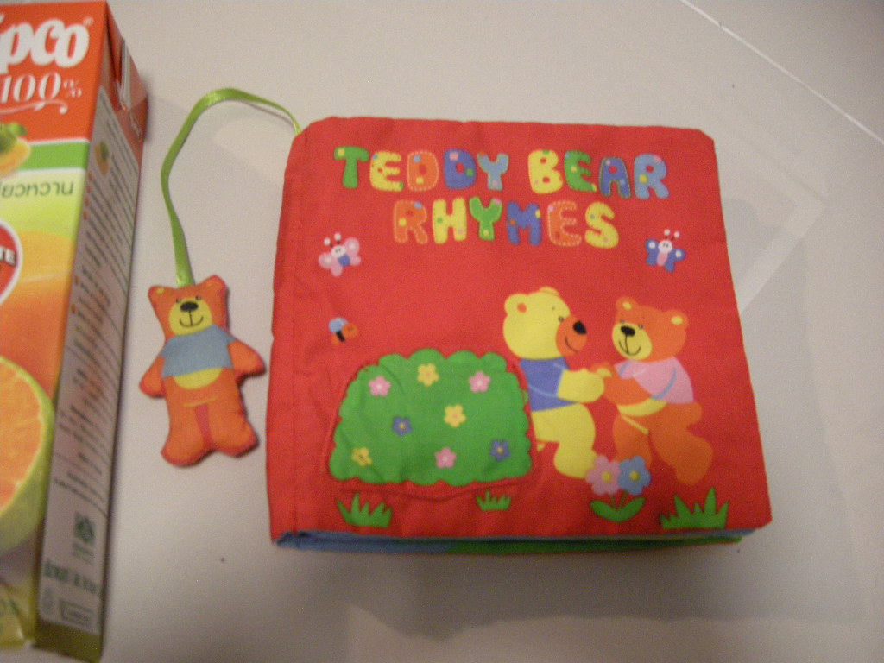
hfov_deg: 52.6
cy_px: 332
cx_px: 442
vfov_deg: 40.7
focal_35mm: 35
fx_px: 894
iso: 461
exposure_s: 1/8
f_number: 2.7
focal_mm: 7.5
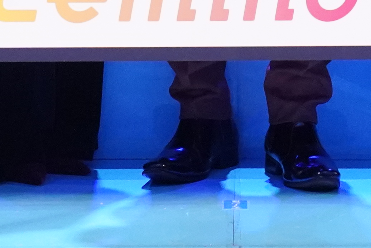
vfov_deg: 4.1
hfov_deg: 6.2
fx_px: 3401
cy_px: -448
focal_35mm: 330
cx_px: 274
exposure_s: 1/320
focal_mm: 57
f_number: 5.6
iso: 5000
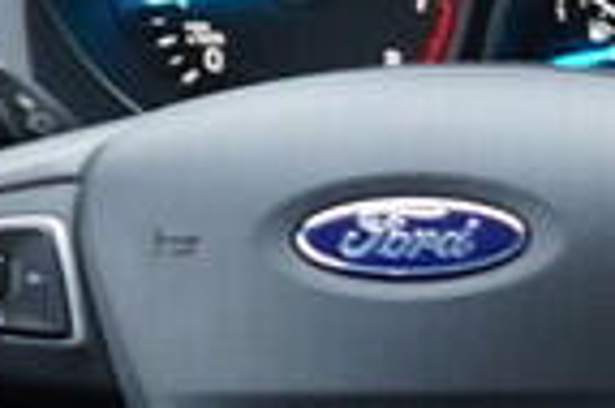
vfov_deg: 5.3
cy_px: 603
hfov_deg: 7.2
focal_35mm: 258
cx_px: 1725
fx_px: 4402
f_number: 2.8
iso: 250
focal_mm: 24
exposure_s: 1/40
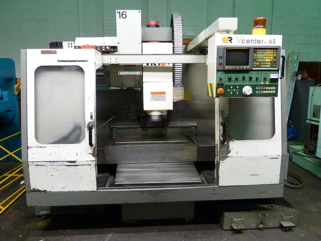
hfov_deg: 69.4
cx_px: 160
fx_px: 232
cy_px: 120
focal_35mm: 25
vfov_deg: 54.9
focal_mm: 4.1
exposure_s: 1/20
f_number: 3.3
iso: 400
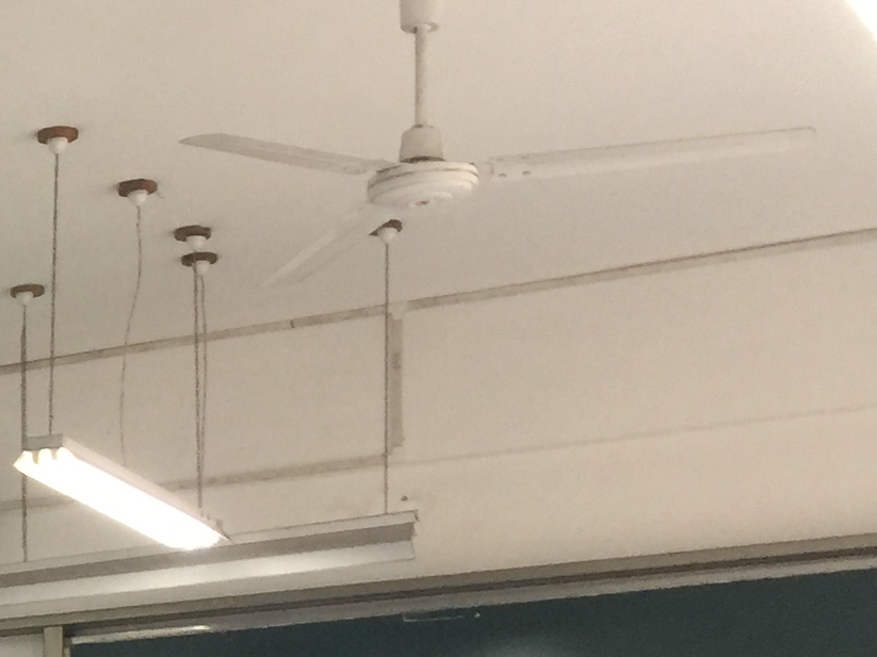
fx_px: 2913
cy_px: 937
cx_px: -773
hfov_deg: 14.7
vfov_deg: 12.3
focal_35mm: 115
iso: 50
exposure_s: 1/17
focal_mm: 4.15
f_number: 2.2
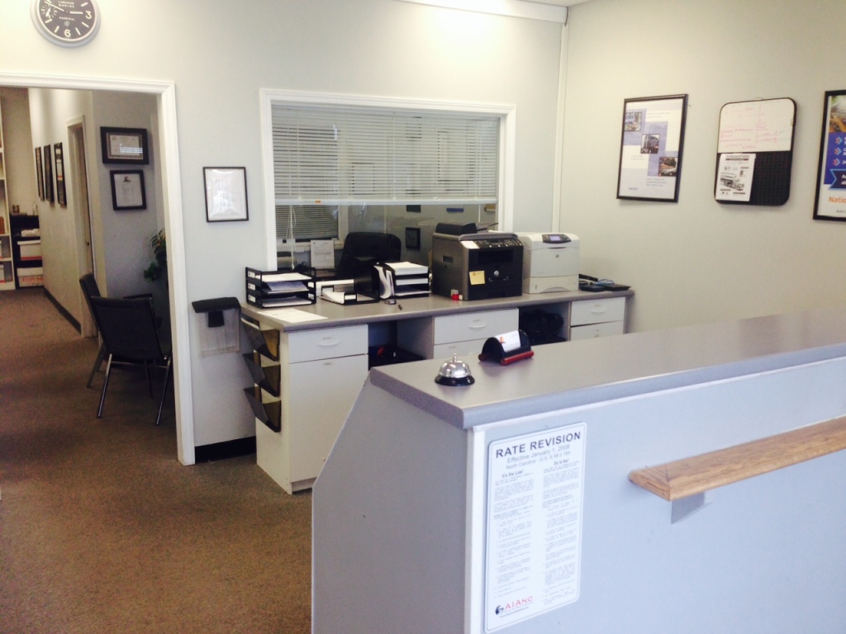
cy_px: 317
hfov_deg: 55.4
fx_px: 807
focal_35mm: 33
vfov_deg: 42.9
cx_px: 423
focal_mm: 4.12
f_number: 2.4
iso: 50
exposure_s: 1/40
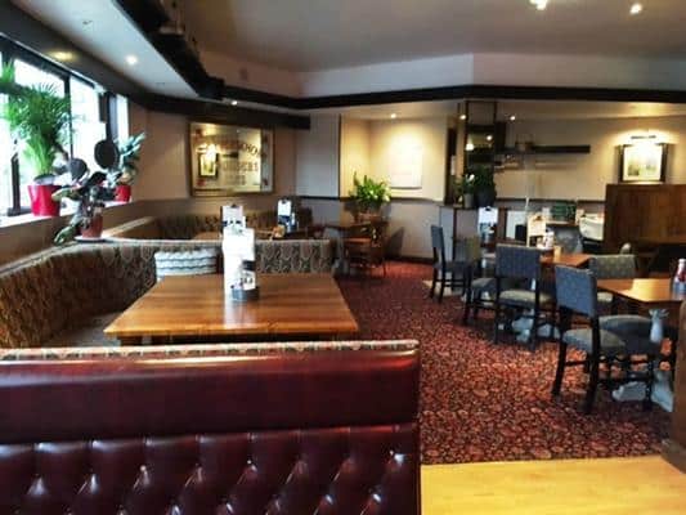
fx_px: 575
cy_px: 258
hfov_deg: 61.6
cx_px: 343
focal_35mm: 29
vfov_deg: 48.2
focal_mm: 4.15
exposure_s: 1/17
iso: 320
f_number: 2.2
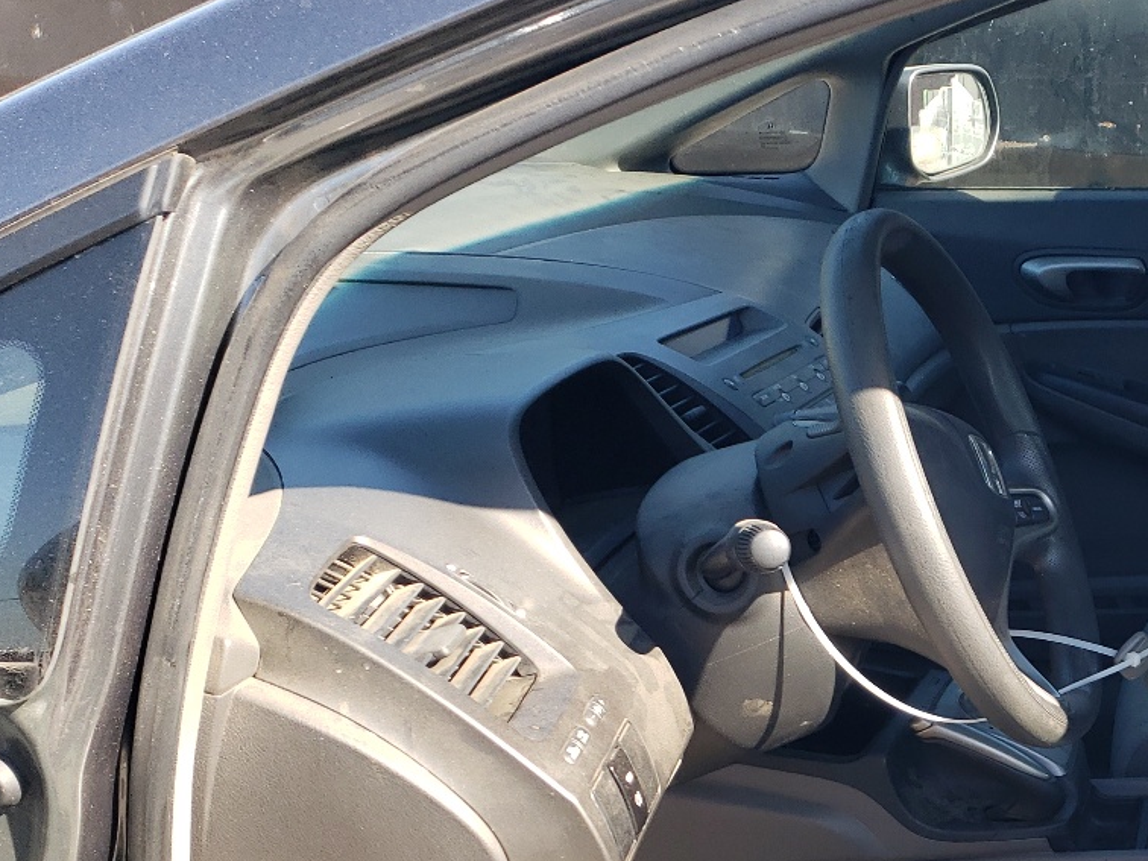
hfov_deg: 32.0
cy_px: 738
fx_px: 1824
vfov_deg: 25.9
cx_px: 1172
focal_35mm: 55
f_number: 1.5
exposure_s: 1/476
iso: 50
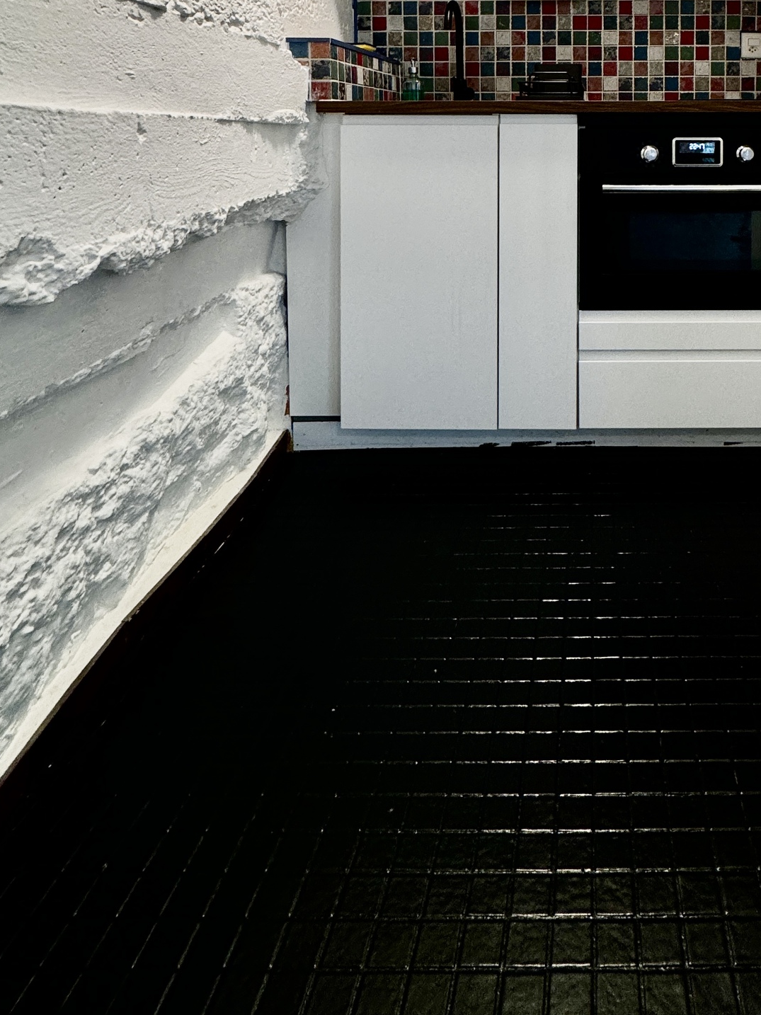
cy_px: 130
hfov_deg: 52.0
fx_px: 733
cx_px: 590
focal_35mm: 25
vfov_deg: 60.4
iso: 200
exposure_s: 1/50
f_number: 2.2
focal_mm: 2.22
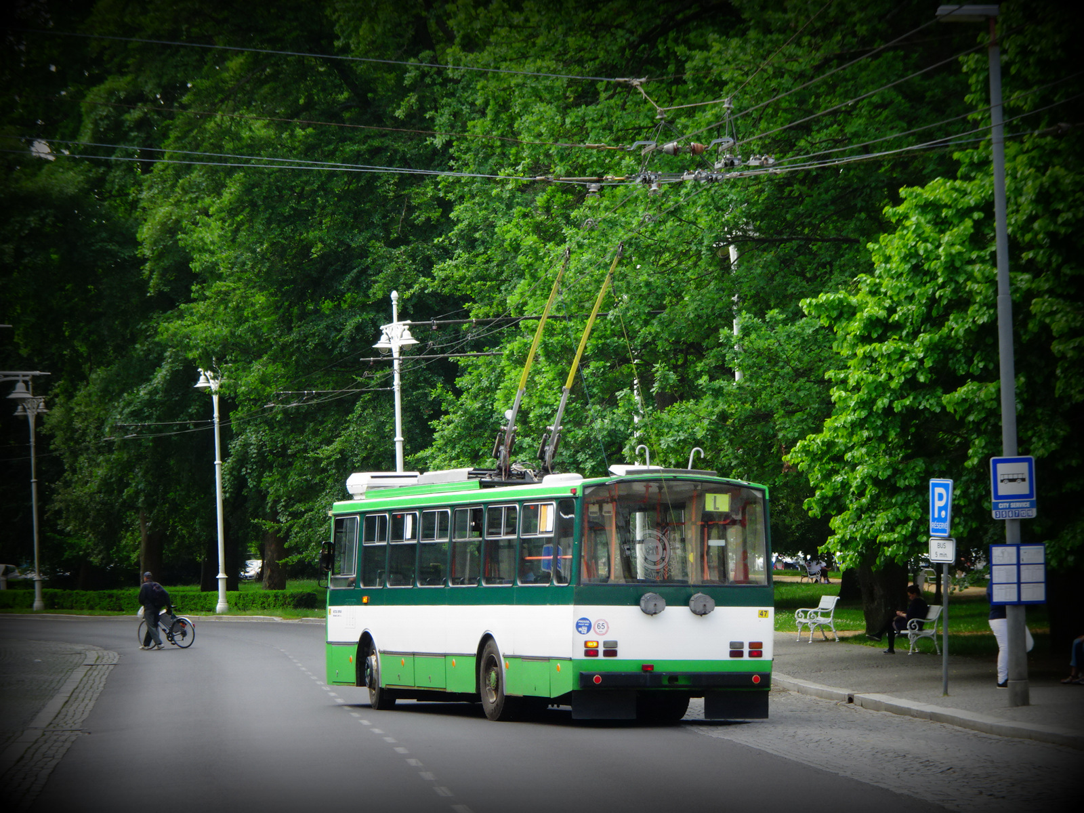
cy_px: 406
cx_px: 542
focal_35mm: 139
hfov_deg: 14.2
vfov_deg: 10.7
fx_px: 4353
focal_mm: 23.73
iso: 125
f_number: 5.6
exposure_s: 1/160
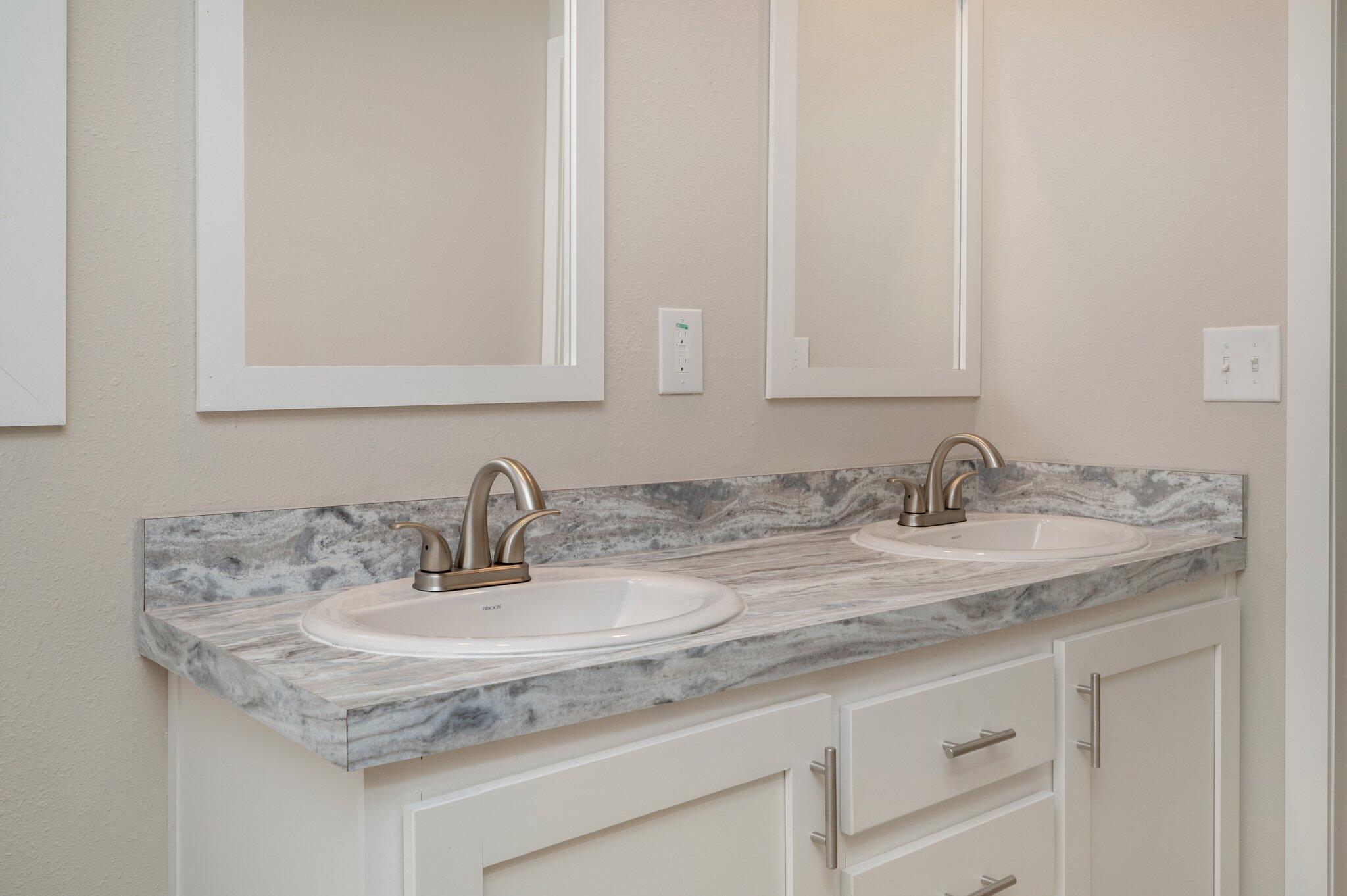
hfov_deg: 62.0
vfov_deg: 43.5
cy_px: 448
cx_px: 674
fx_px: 1122
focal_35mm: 30
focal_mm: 30
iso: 320
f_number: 9
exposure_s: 1/60
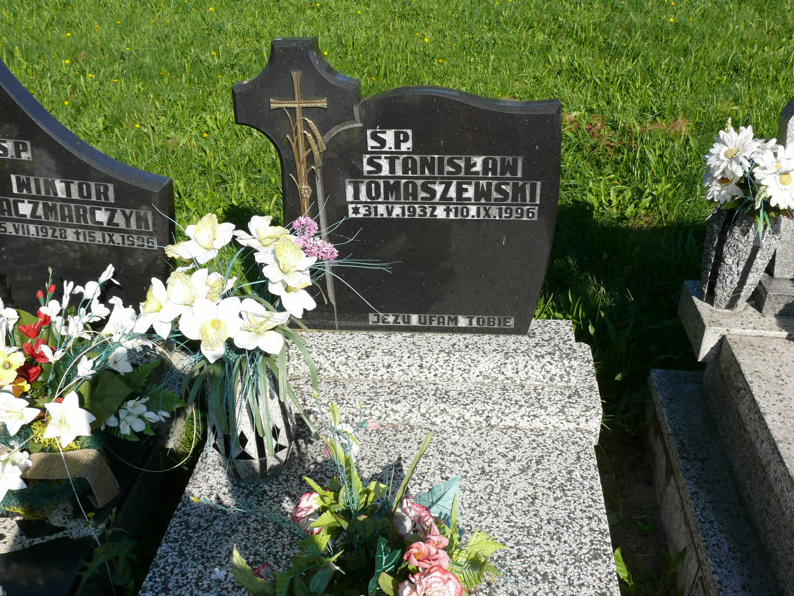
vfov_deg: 40.7
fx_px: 803
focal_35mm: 35
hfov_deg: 52.6
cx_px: 397
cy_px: 298
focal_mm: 7.4
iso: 100
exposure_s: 1/500
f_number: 5.6
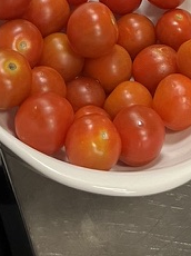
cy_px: -197
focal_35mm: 116
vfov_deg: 14.9
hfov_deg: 12.7
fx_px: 855
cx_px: 147
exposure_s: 1/50
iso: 160
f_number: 1.6
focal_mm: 5.1
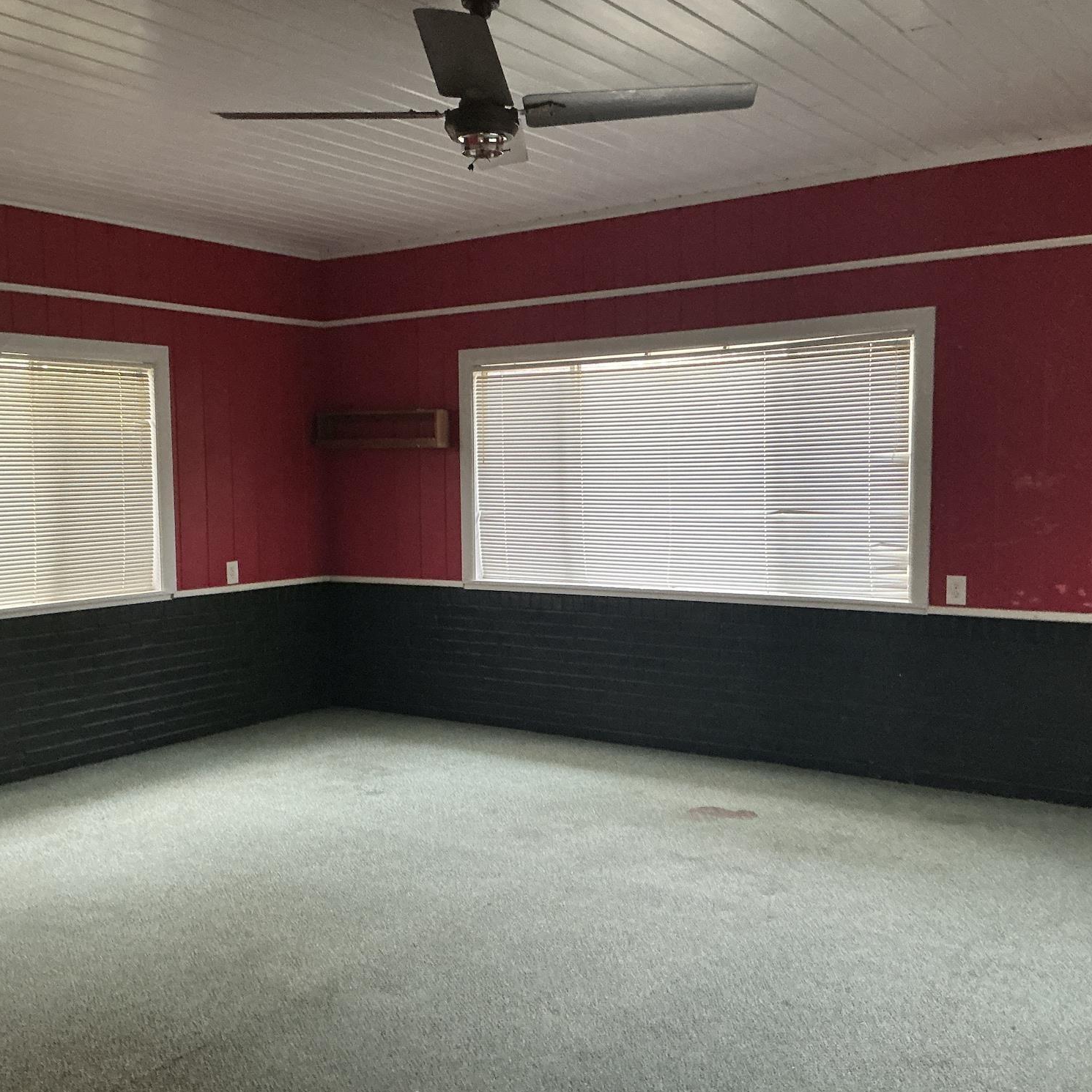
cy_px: 545
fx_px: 1213
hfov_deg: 48.4
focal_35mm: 34
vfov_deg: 48.5
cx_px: 513
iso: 200
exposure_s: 1/60
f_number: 1.8
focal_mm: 3
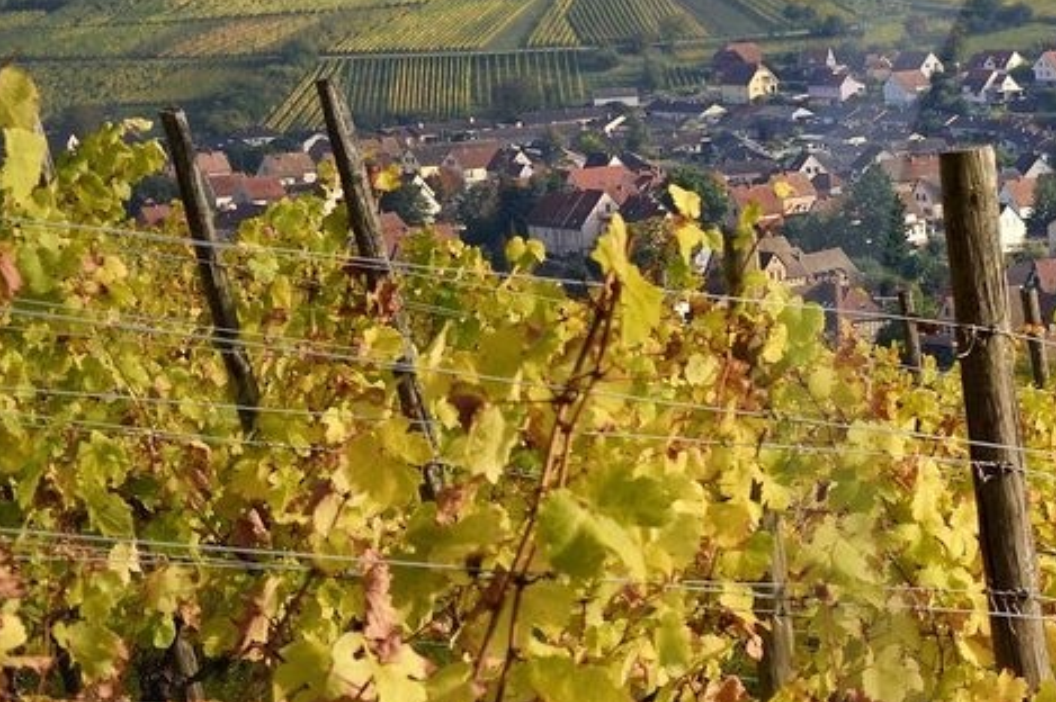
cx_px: 1704
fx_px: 3400
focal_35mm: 116
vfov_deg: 11.8
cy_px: 386
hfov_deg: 15.8
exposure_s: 1/800
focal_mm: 34
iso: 400
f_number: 10
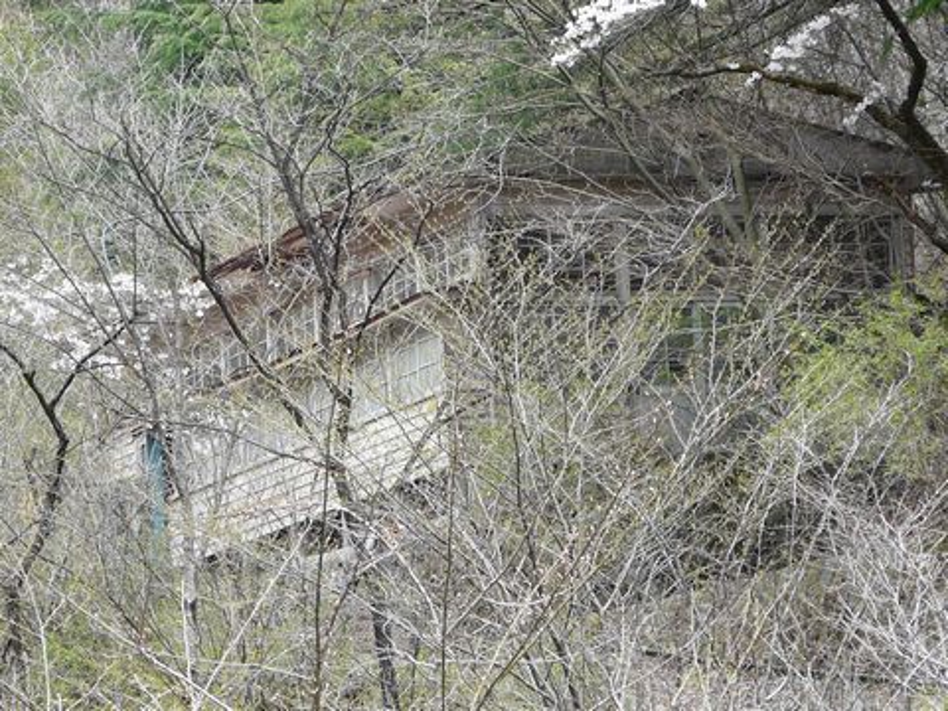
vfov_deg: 5.9
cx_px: 474
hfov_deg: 7.9
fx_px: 6847
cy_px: 356
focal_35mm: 250
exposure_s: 1/125
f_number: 4
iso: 100
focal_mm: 25.9
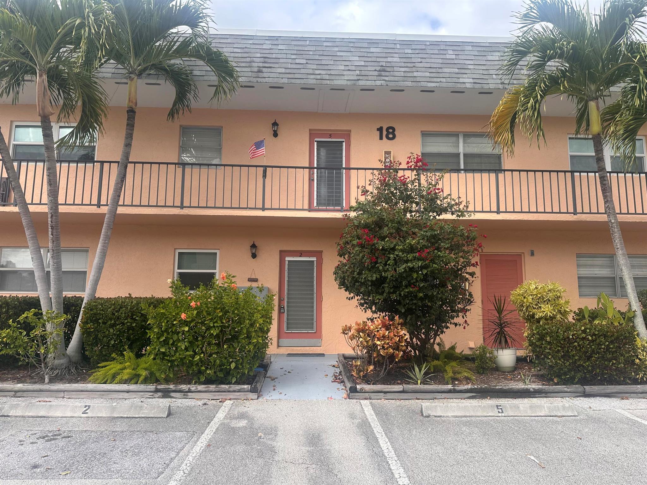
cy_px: 242
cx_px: 324
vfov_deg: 56.8
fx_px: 449
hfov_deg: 71.6
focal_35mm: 24
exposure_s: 1/1562
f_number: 1.78
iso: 80
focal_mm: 6.86
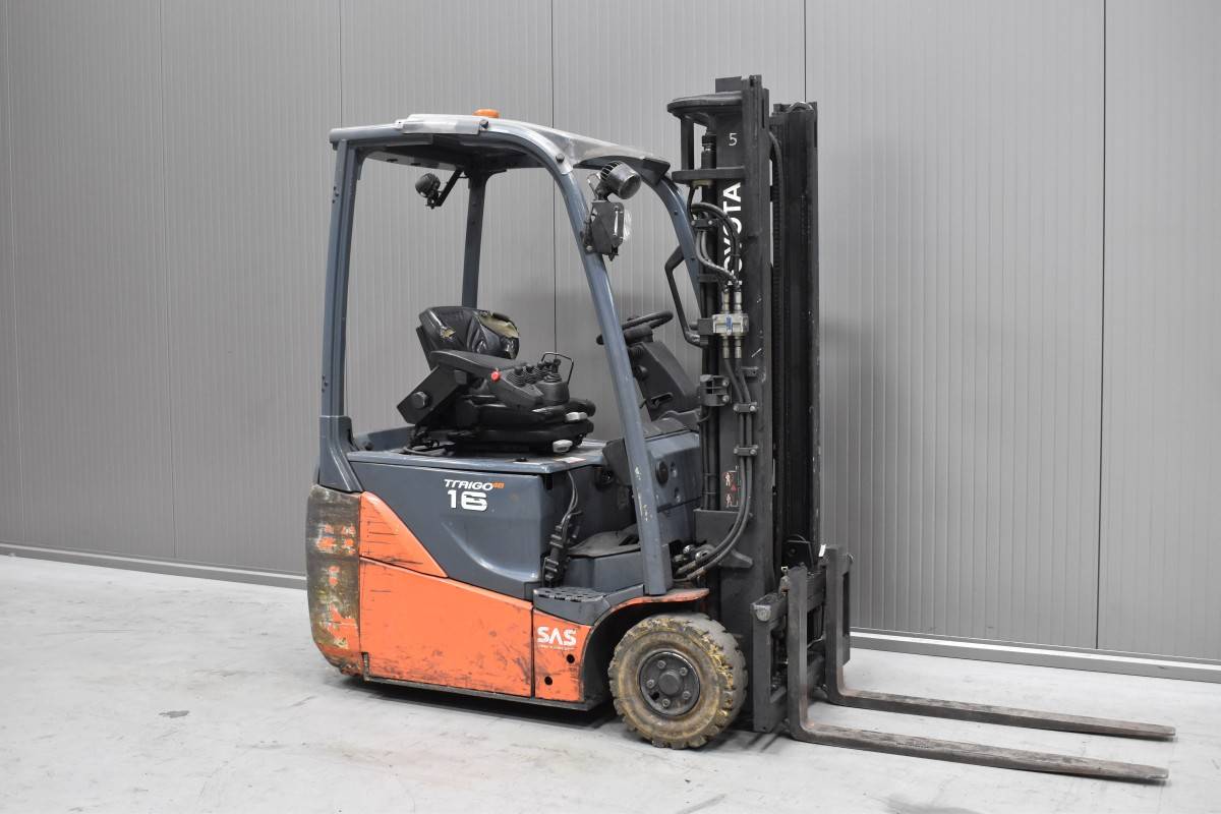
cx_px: 610
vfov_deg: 35.5
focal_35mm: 38
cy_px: 407
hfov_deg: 51.3
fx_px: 1272
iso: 1600
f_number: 5.6
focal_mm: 25
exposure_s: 1/30
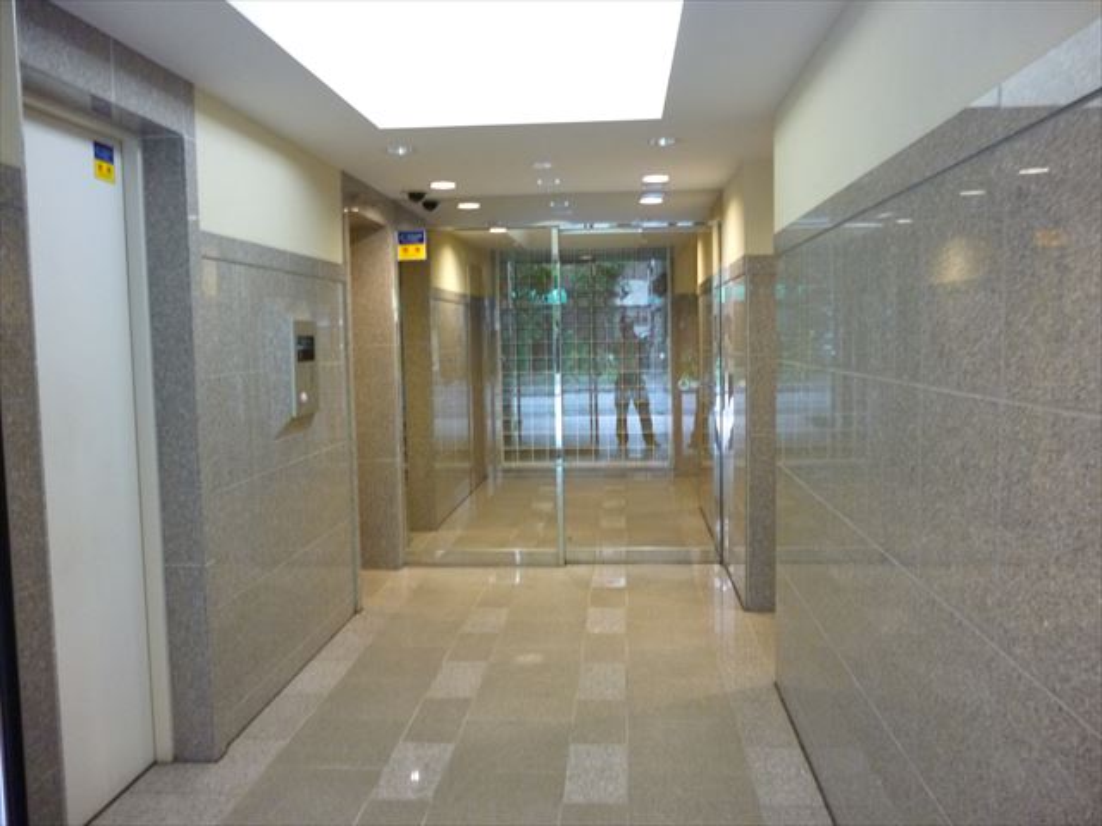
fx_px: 891
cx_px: 551
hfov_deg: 63.4
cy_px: 413
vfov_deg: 49.7
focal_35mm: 28
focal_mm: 5
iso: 400
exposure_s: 1/15
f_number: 3.1
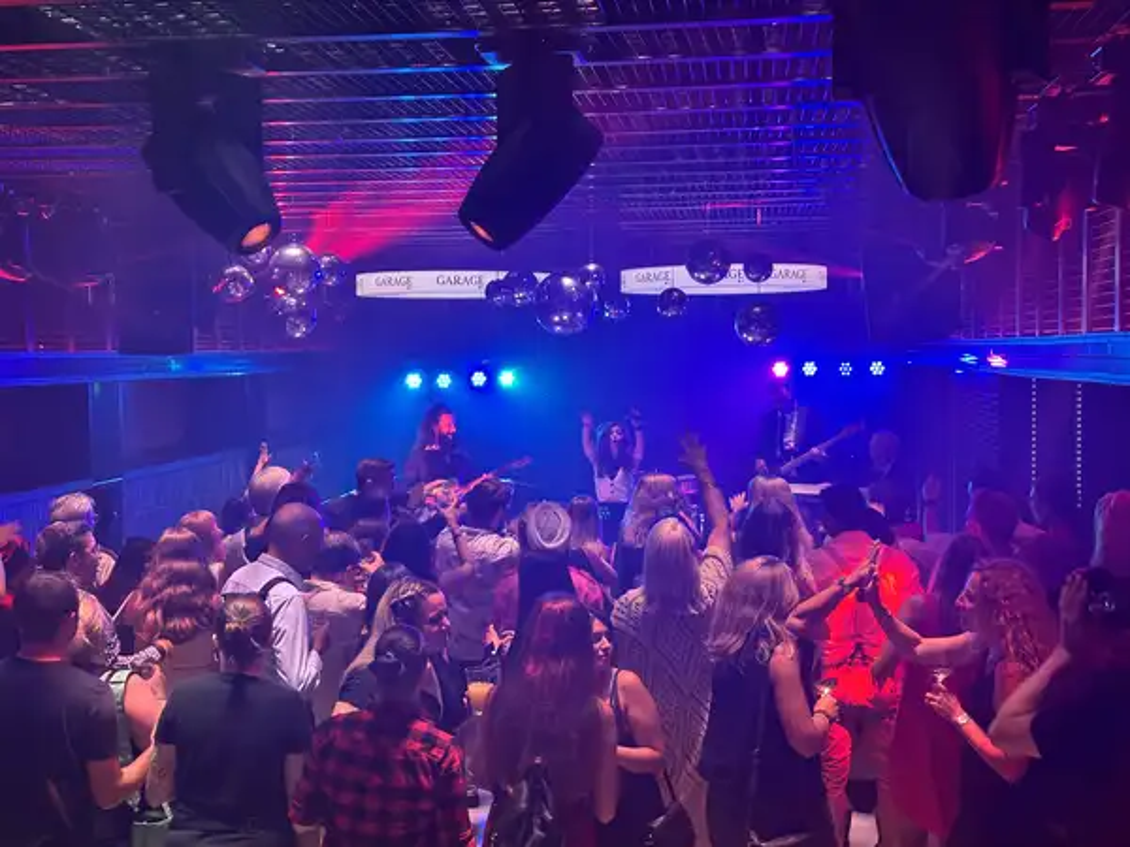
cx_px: 565
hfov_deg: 39.7
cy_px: 424
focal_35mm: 48
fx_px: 1567
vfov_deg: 30.3
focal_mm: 6.86
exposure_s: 1/60
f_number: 1.78
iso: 125
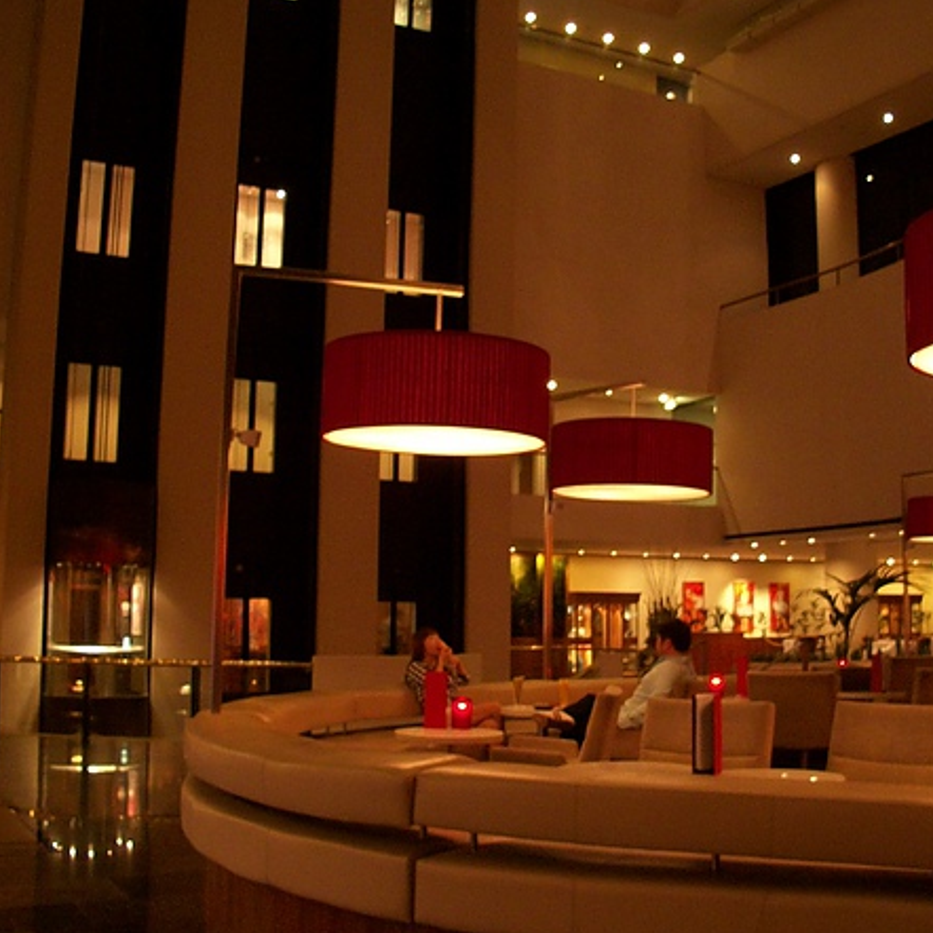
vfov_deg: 40.0
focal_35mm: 42
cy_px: 471
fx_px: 1281
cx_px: 595
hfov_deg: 39.7
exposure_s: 1/8
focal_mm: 6.3
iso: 250
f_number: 3.1
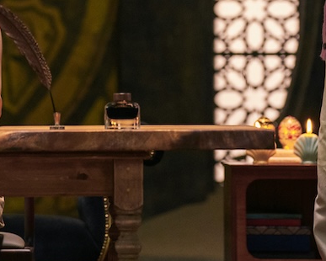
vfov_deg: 4.8
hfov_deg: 6.0
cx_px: 72
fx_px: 3118
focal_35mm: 323
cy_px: -28
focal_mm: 111
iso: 2500
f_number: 2.8
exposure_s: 1/125
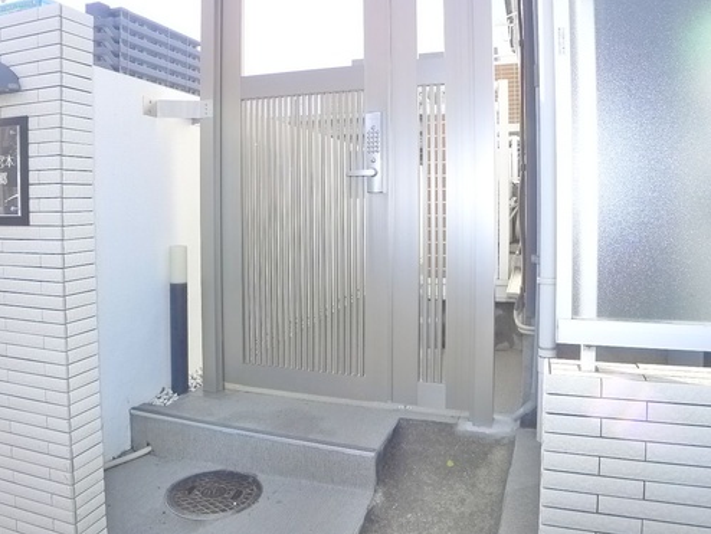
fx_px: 699
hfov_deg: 53.9
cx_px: 351
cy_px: 208
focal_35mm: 34
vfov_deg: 41.6
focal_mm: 5.1
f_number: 2.8
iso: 400
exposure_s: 1/400
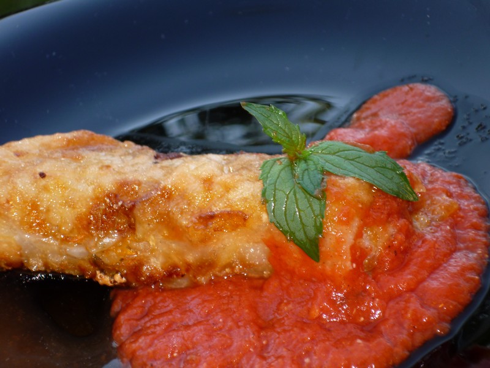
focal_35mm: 120
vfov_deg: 12.3
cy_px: 184
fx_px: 1699
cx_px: 245
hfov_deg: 16.4
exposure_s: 1/60
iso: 100
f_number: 5.8
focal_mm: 20.8
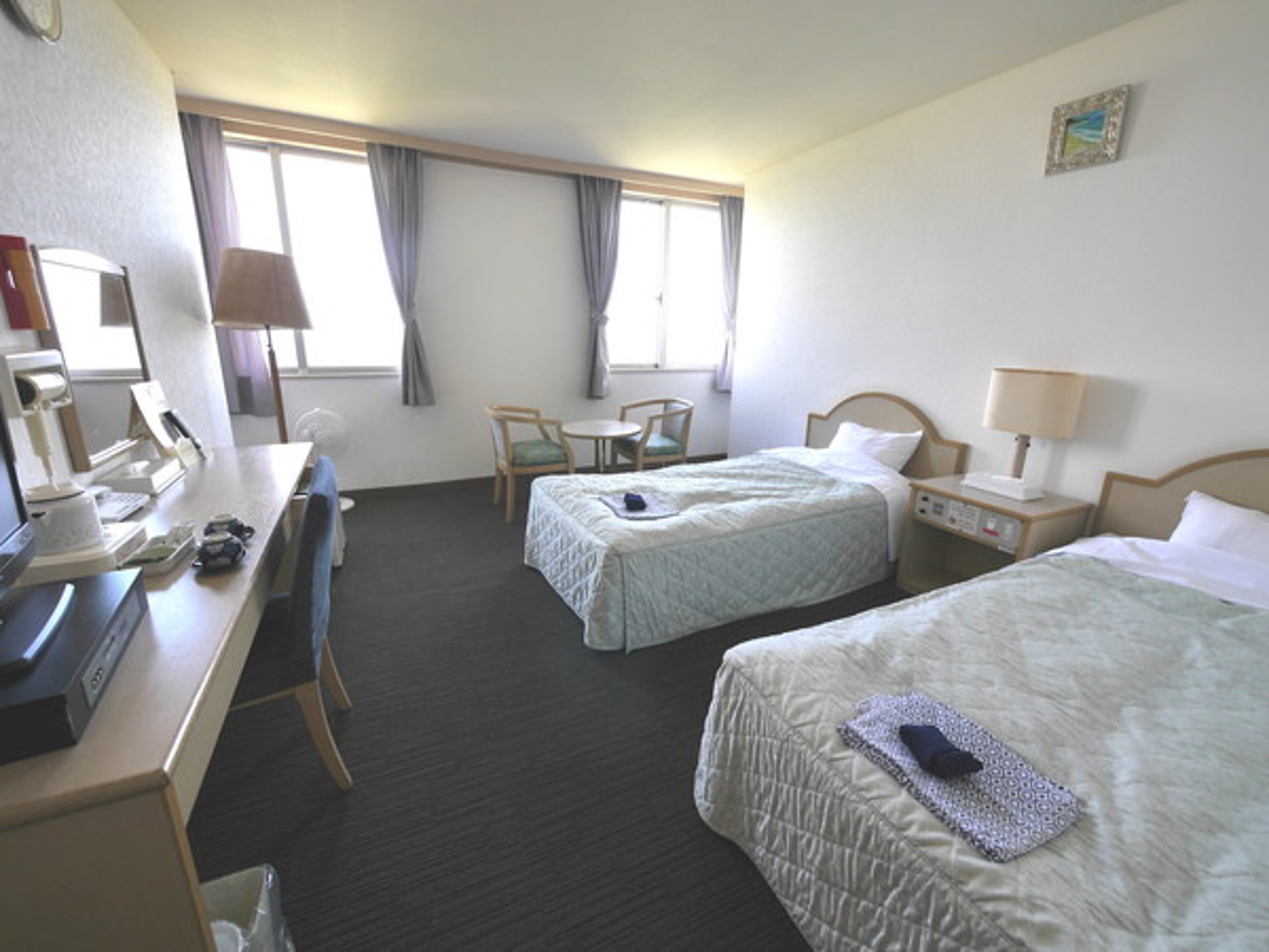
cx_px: 634
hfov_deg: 102.1
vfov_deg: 85.7
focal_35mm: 14
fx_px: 513
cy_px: 476
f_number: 4
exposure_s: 1/100
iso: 160
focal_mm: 7
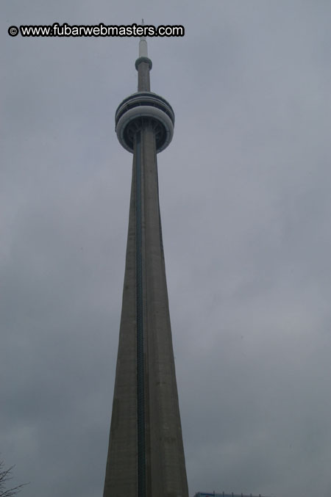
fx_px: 497
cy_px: 248
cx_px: 166
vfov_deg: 53.2
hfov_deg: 36.8
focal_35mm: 36
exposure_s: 1/500
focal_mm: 24
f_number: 11
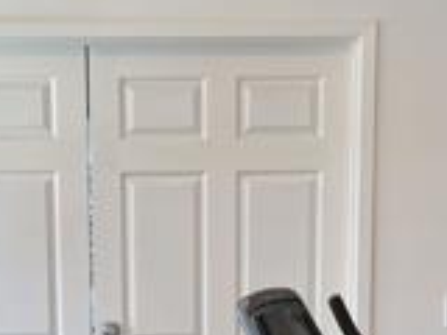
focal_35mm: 104
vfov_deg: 13.8
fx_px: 1343
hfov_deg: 18.9
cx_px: 156
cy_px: 416
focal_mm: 5.7
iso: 40
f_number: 1.5
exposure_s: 1/120
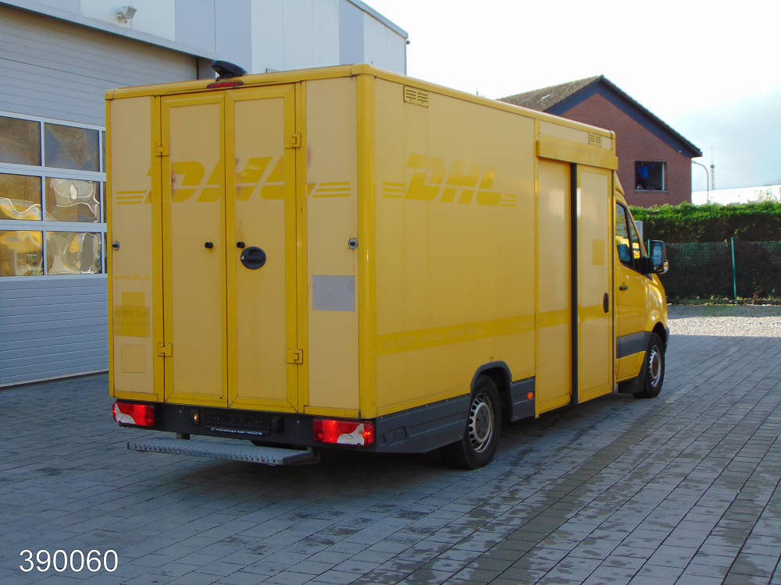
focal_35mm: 50
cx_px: 390
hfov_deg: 38.2
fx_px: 1128
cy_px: 292
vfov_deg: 29.1
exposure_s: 1/320
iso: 80
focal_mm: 9
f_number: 3.5
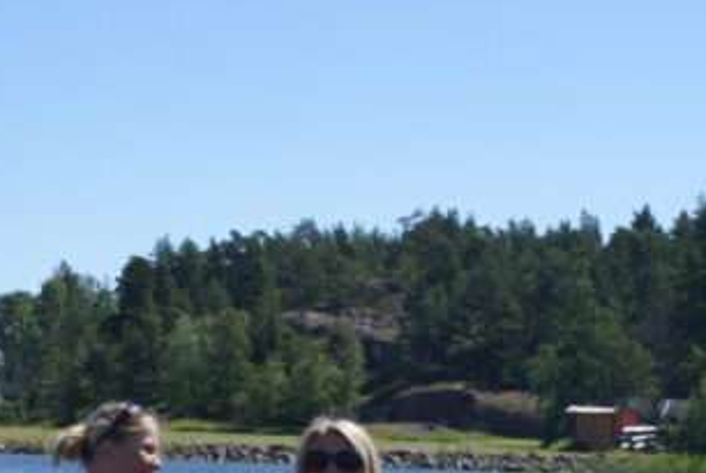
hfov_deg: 16.9
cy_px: 460
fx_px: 2360
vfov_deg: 11.3
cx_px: 129
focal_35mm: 120
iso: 100
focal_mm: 35
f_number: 9
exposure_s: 1/250
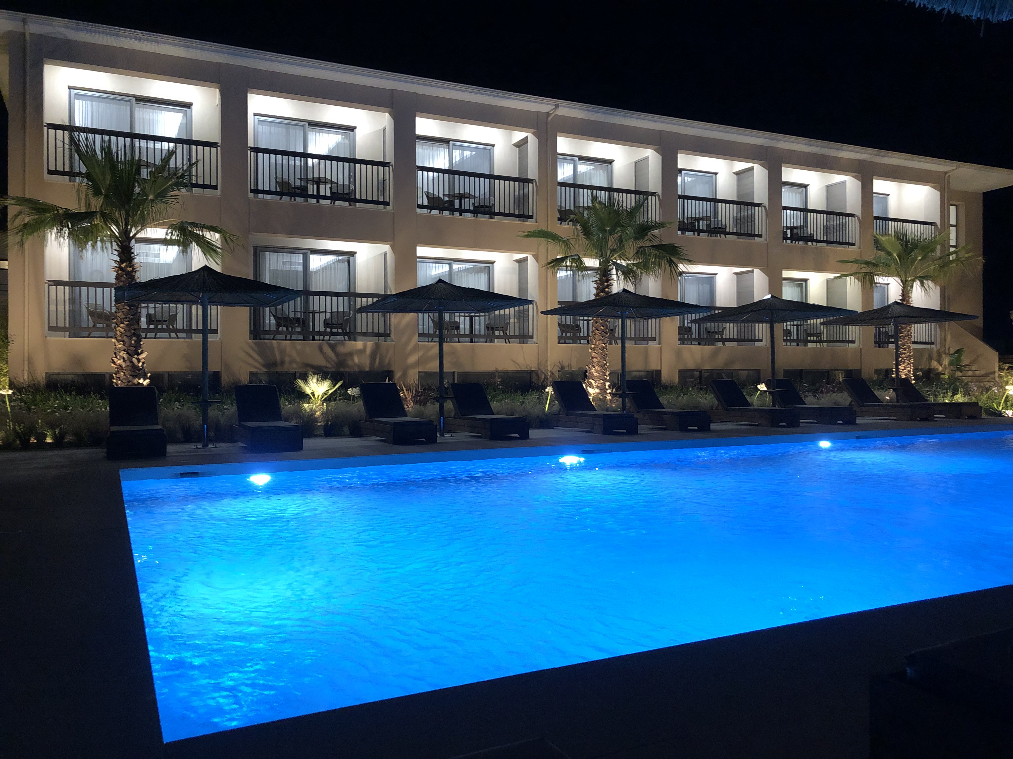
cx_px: 506
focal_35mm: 28
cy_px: 380
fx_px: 819
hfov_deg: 63.4
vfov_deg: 49.7
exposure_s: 1/9
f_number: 1.8
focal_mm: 3.99
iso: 100
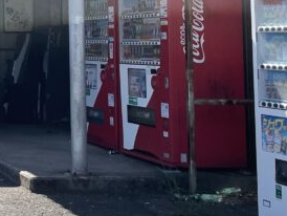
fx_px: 805
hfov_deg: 17.5
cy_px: -6
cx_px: -179
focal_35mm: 97
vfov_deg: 15.0
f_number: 1.6
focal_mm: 4.2
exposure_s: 1/2212
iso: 32
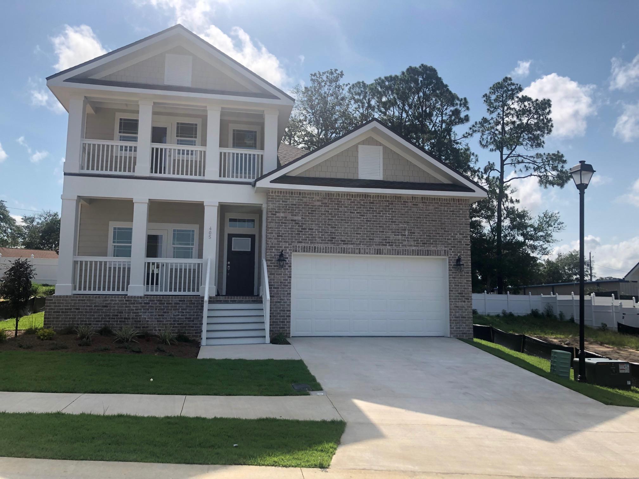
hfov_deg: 63.4
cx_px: 320
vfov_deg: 49.7
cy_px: 240
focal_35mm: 28
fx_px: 517
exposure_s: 1/2088
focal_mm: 3.99
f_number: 1.8
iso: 20
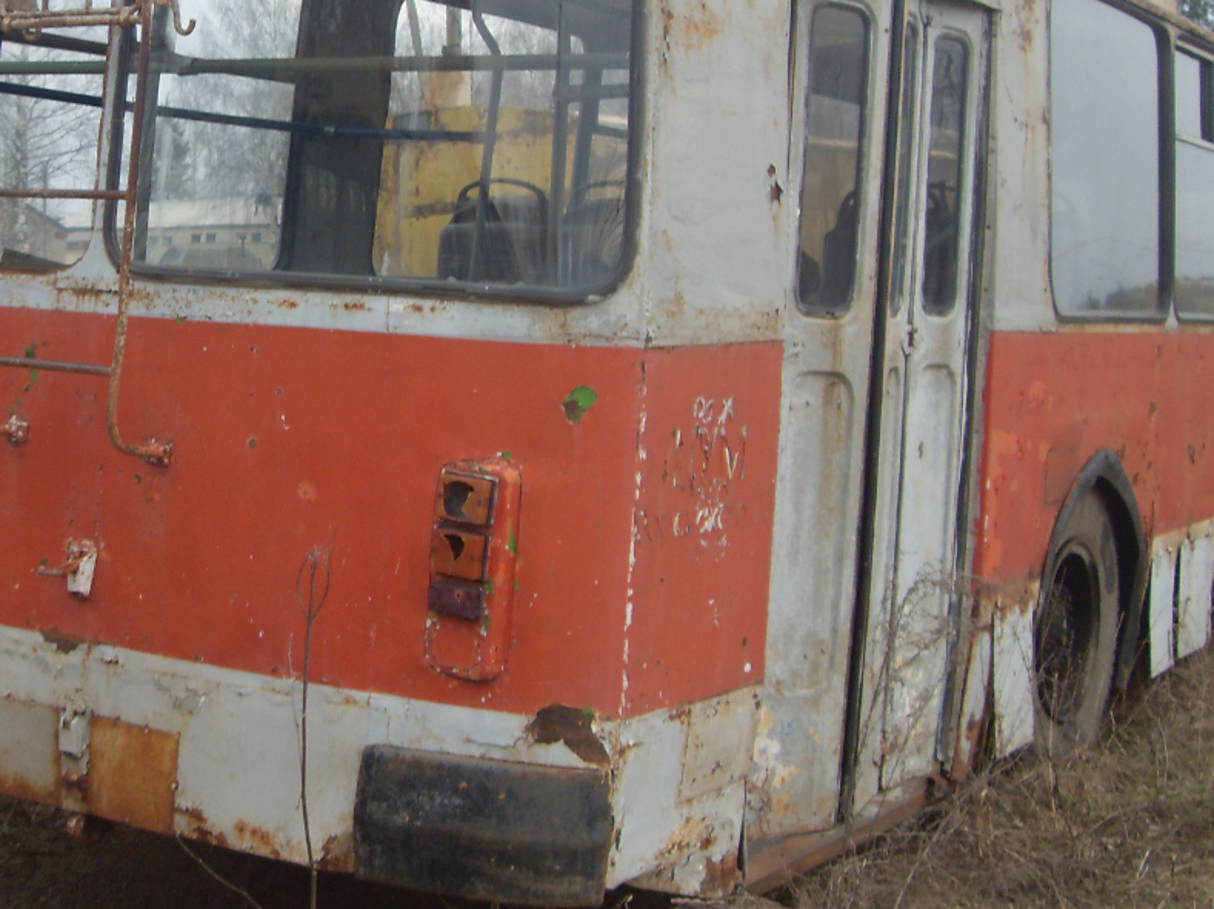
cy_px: 331
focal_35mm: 61
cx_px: 563
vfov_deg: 23.9
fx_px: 2138
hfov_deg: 31.7
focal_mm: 6.3
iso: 80
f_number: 7
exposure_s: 1/60
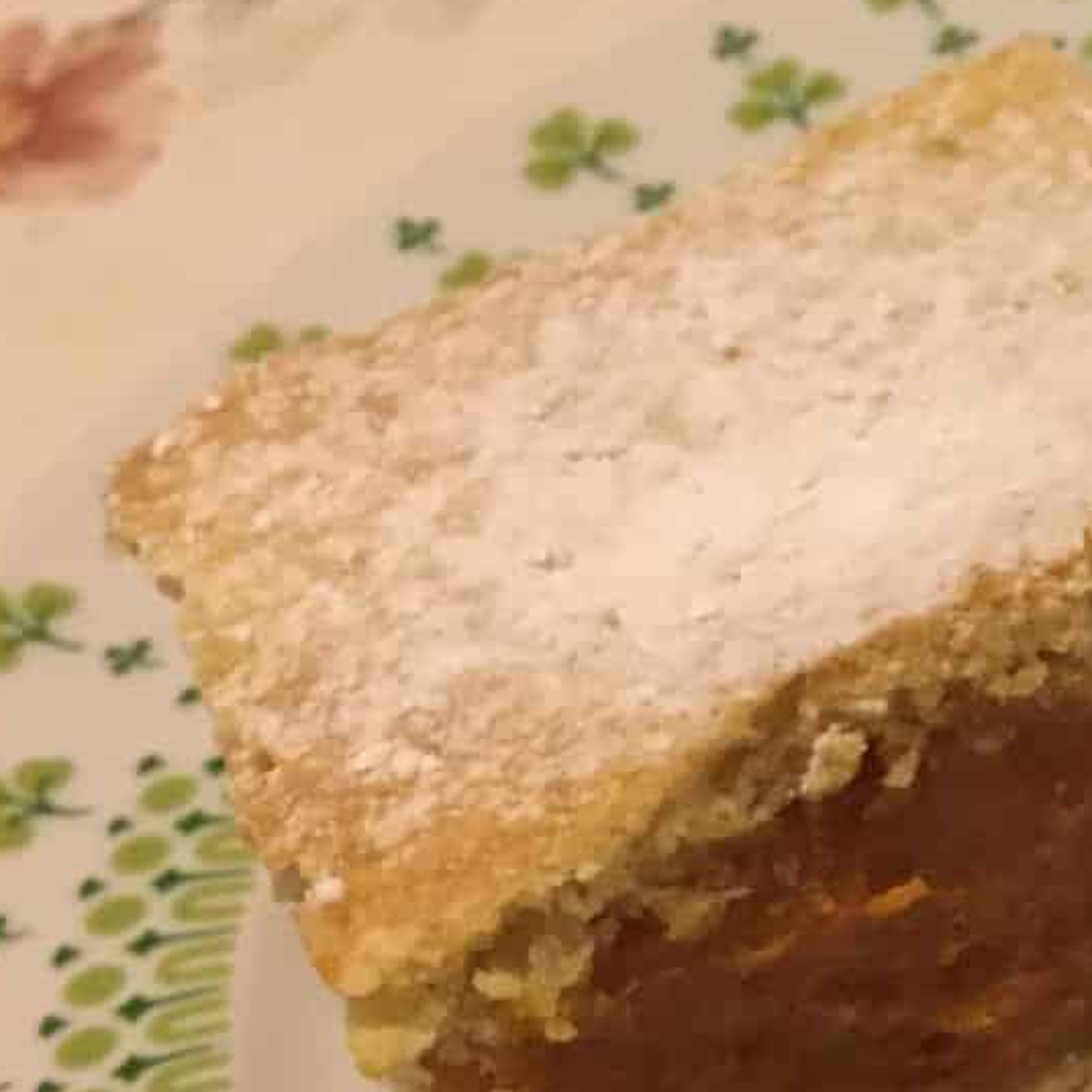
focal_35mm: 92
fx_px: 3284
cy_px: 902
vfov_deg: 18.7
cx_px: 1541
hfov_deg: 17.4
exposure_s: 1/17
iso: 200
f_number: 2.2
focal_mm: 4.15
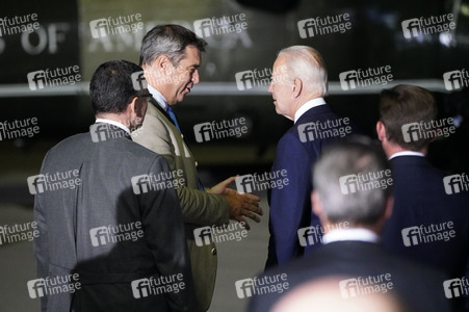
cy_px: 156
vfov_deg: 3.4
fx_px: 5207
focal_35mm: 400
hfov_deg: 5.2
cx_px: 234
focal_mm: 400
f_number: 5.6
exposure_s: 1/250
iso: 12800
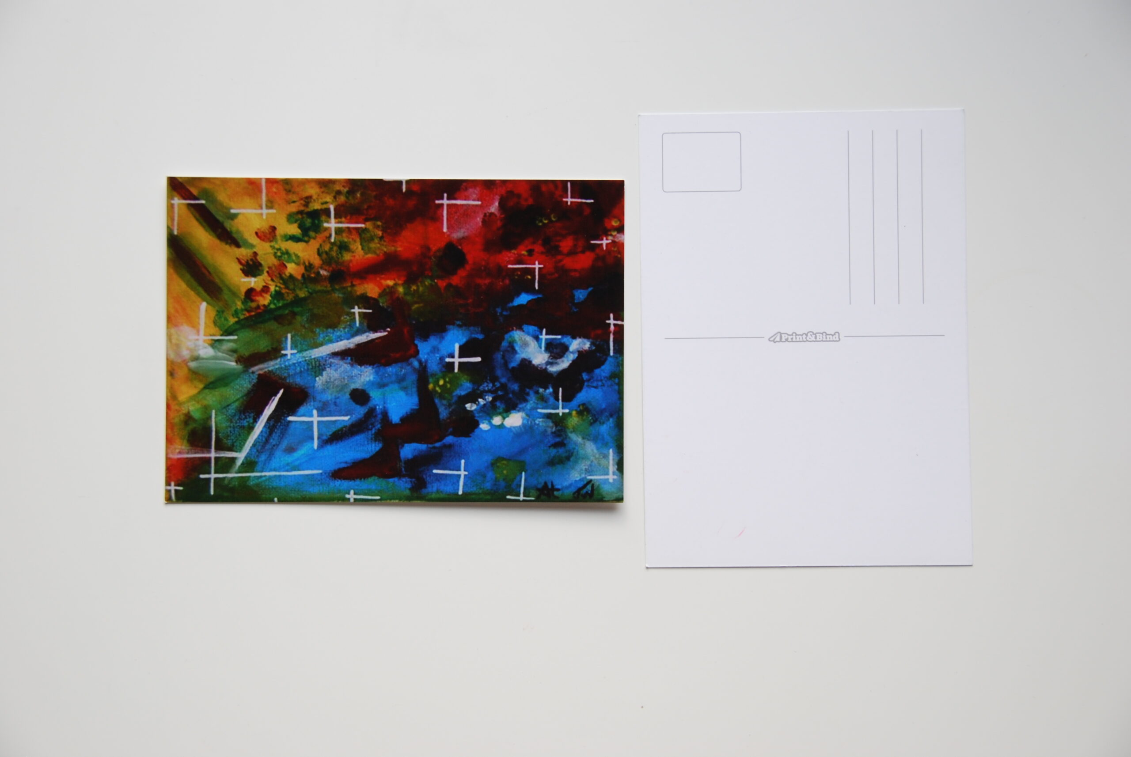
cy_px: 378
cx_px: 566
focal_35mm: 75
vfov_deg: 18.2
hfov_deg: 27.0
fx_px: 2359
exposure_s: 1/100
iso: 200
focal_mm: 50
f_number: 5
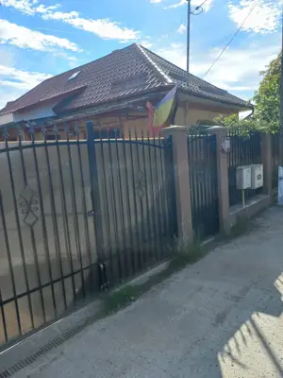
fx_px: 273
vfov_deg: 69.4
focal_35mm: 25
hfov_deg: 54.9
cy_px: 189
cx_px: 142
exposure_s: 1/331
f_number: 1.8
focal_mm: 4.6
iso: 25
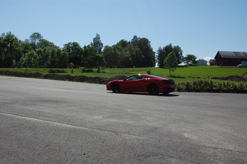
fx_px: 267
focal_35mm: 39
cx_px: 124
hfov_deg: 49.6
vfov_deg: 34.1
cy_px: 82
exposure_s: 1/320
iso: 200
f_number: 9
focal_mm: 26
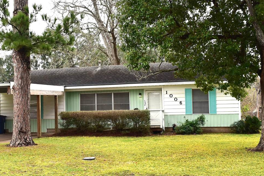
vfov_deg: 29.5
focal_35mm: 46
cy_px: 87
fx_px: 335
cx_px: 107
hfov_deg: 42.8
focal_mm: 23
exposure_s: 1/160
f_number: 9
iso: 400
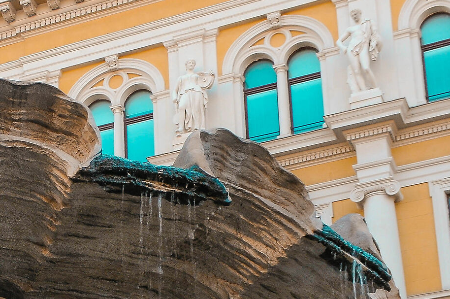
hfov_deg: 16.0
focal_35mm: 126
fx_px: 1573
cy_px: 351
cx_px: 11
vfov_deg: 10.7
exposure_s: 1/15
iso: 200
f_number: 18
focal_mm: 32
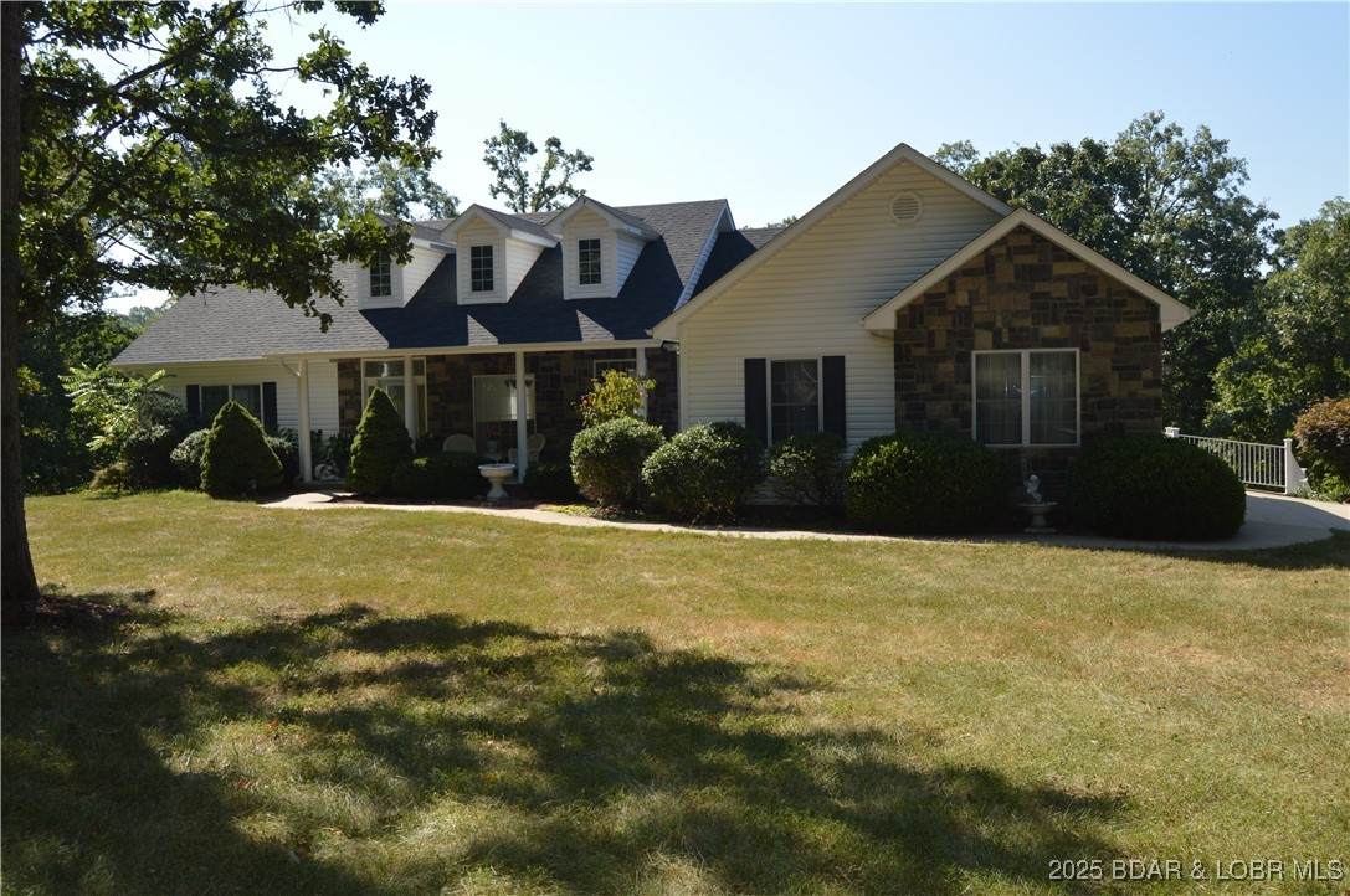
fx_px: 1124
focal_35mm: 30
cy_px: 448
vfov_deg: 43.5
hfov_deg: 62.0
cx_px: 675
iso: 100
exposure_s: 1/200
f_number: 8
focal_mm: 20
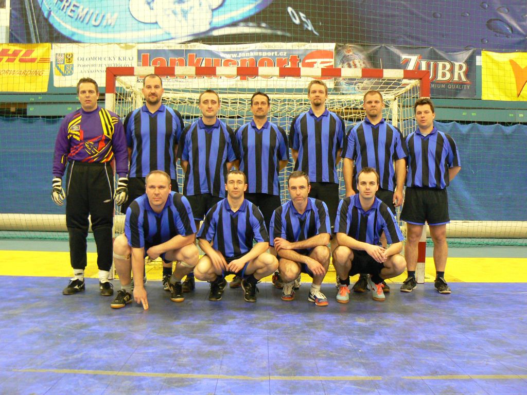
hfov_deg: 51.4
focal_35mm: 36
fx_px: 548
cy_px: 198
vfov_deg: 39.7
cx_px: 264
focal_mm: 6
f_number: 2.8
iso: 200
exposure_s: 1/15
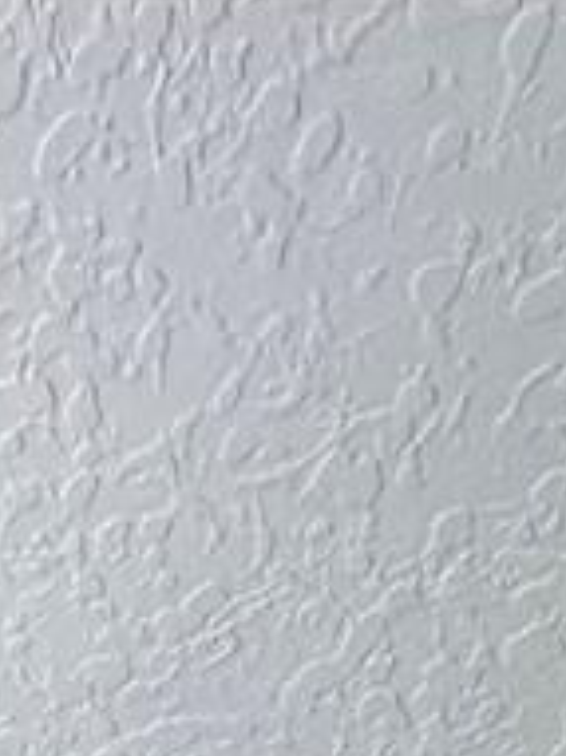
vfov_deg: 11.0
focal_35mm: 88
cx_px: 720
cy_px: 2359
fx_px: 1921
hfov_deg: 16.0
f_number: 2.2
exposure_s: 1/99
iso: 125
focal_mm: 2.22
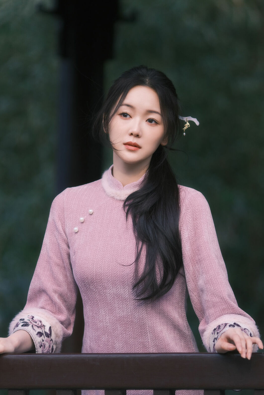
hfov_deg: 6.8
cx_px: 132
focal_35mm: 203
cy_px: 198
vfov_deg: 10.1
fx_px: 2233
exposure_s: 1/3500
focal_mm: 135
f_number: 2
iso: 1250
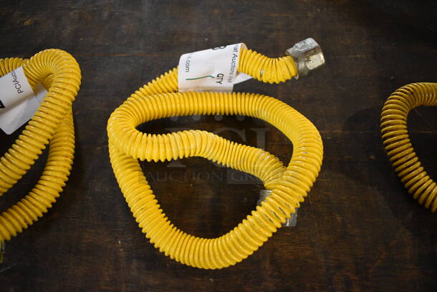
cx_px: 218
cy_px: 146
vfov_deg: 48.0
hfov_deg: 67.3
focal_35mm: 27
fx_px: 328
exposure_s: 1/125
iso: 1100
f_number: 3.5
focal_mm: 18
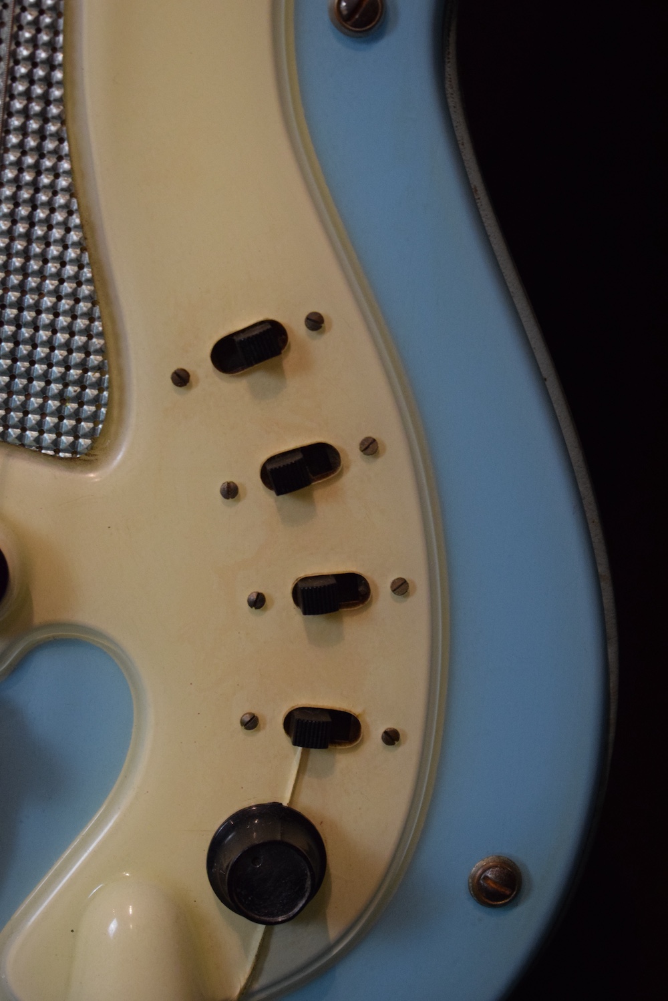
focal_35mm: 82
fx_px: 2296
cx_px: 334
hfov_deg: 16.6
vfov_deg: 24.6
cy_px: 500
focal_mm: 55
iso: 2200
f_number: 5.6
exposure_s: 1/60
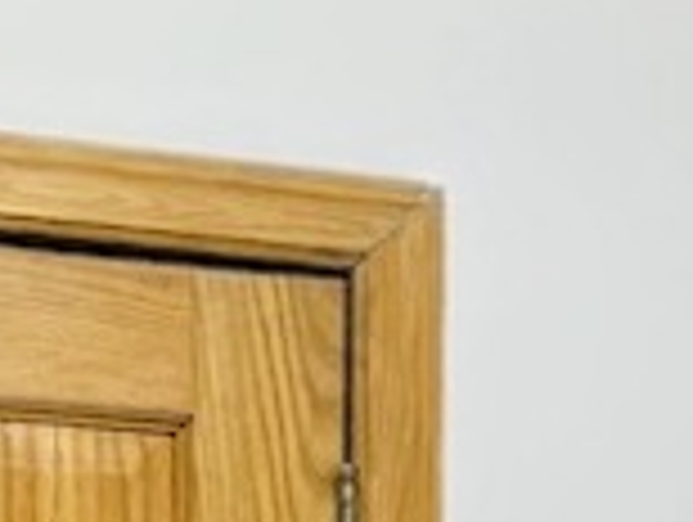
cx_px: 626
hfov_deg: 10.9
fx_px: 3609
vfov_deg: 7.3
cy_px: 1562
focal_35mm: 180
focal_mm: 4.25
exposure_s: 1/60
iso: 80
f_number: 1.8
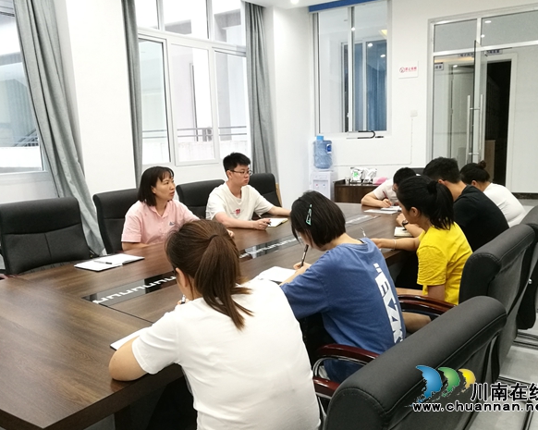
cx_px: 291
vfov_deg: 49.9
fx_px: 462
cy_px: 217
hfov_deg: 60.4
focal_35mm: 29
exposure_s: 1/33.3
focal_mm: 4.5
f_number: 2.2
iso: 400
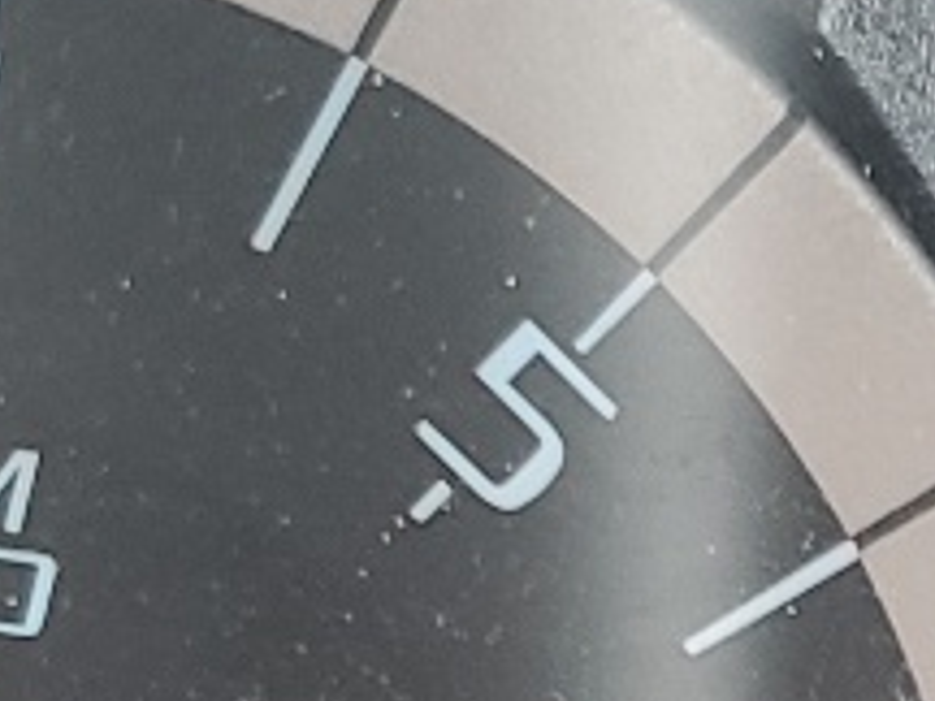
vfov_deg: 7.3
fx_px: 5213
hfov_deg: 9.8
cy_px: 1493
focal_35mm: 193
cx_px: 1563
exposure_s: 1/60.2
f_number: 1.5
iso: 61
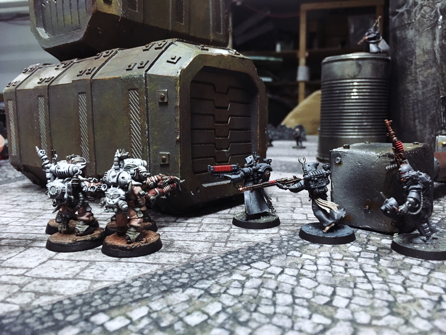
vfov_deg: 48.2
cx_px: 223
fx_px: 374
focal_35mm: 29
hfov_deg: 61.7
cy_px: 168
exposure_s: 1/30
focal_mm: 4.15
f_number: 2.2
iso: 200
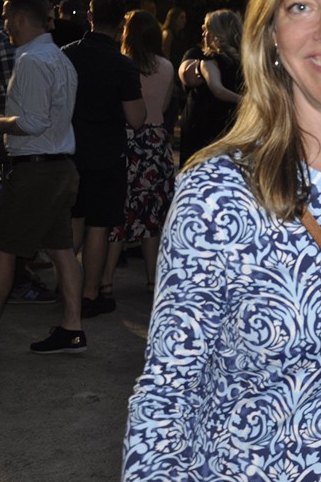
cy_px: 175
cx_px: 441
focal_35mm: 87
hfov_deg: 14.9
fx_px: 1164
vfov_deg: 23.3
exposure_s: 1/60
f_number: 4
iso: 400
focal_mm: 28
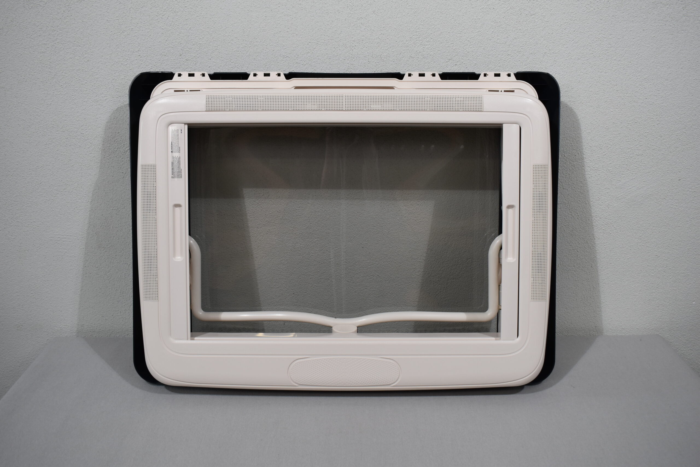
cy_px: 234
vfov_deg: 40.0
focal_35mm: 33
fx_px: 642
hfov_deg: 57.2
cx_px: 350
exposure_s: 1/125
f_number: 5.6
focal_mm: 22
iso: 320
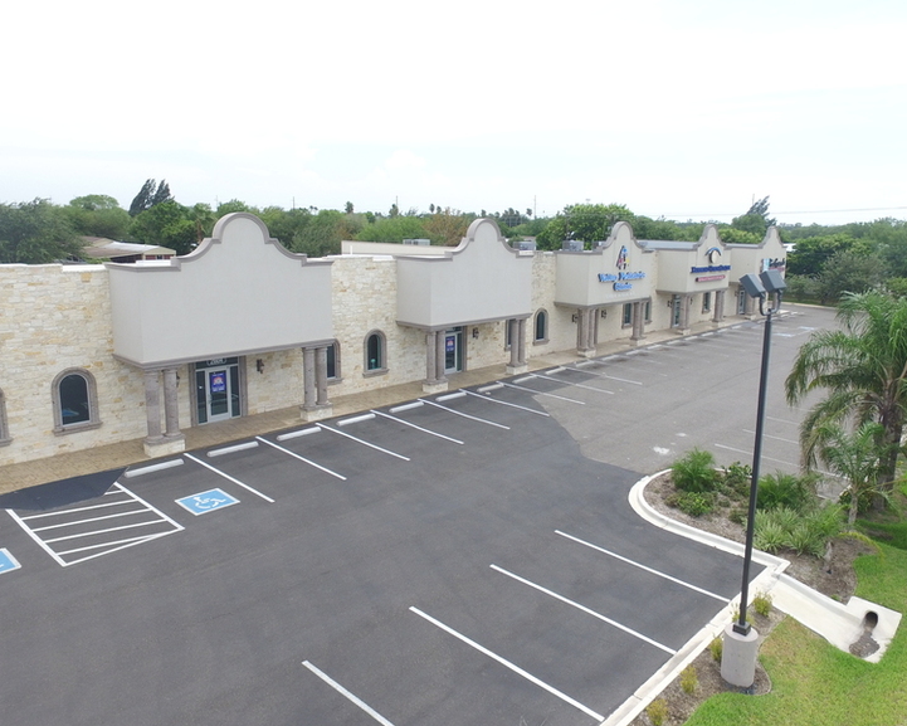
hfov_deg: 65.8
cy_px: 342
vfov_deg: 54.9
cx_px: 511
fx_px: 698
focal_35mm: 26
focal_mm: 3.61
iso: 100
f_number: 2.8
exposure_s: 1/488
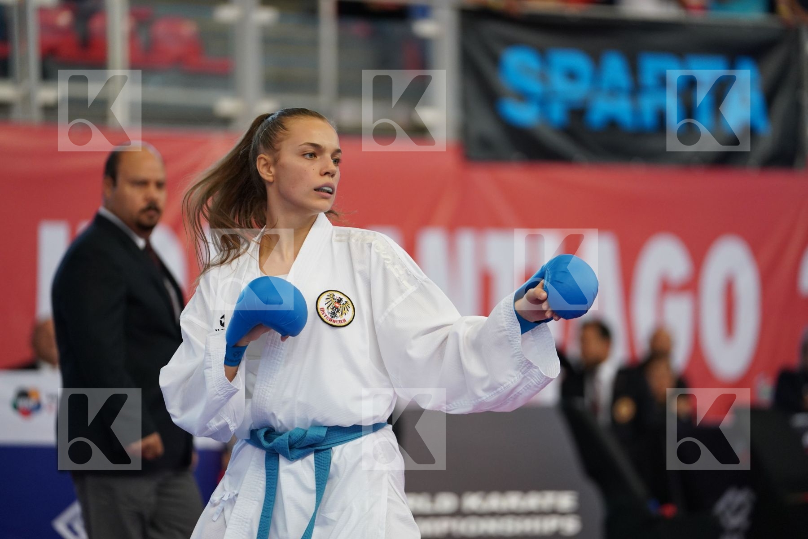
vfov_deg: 7.9
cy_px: 270
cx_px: 404
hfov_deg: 11.9
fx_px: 3883
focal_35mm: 173
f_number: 2.8
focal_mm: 173
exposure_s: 1/1000
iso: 2000
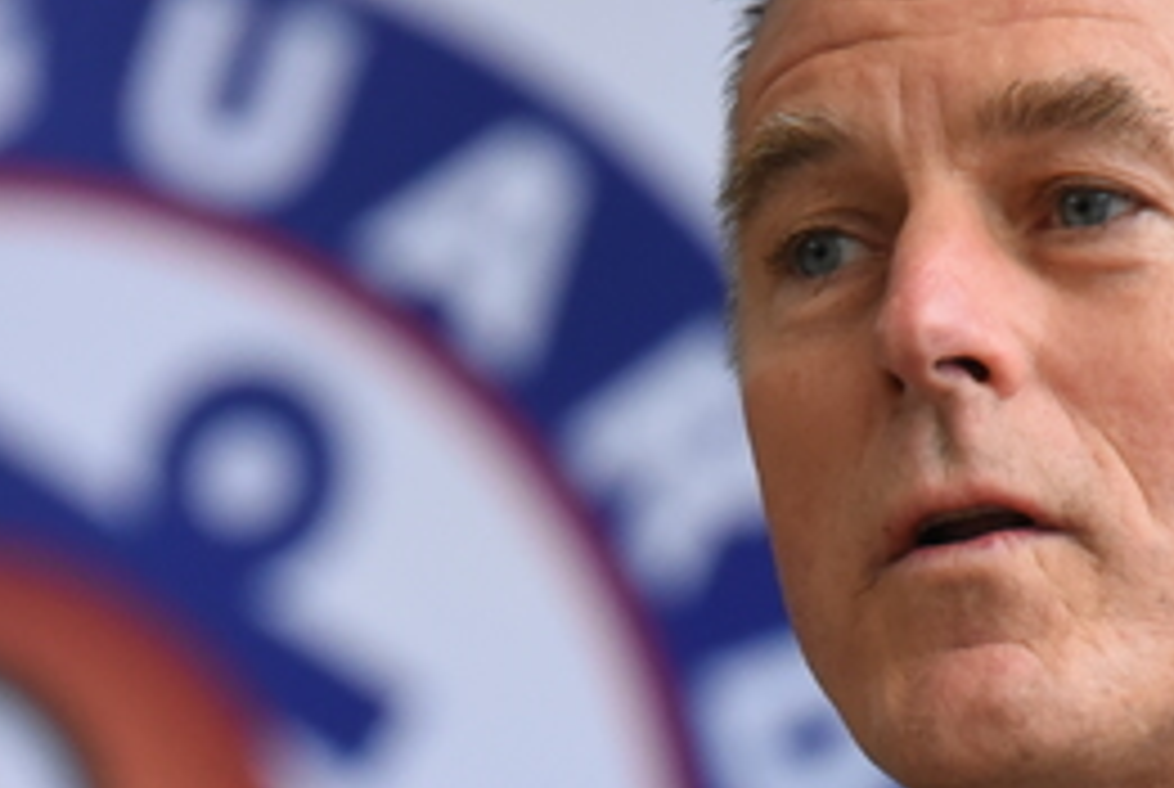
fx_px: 29988
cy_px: 874
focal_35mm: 918
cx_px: 450
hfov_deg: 2.2
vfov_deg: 1.5
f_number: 5.6
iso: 4000
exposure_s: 1/800
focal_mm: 300
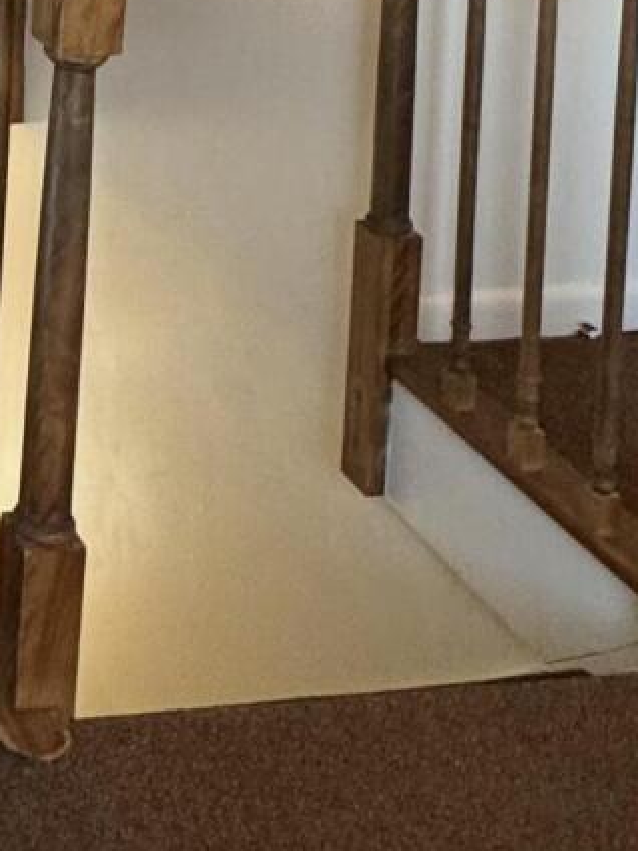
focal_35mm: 66
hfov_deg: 18.9
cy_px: -271
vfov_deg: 25.2
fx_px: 1622
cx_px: -389
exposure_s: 1/60
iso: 250
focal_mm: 2.22
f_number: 2.2
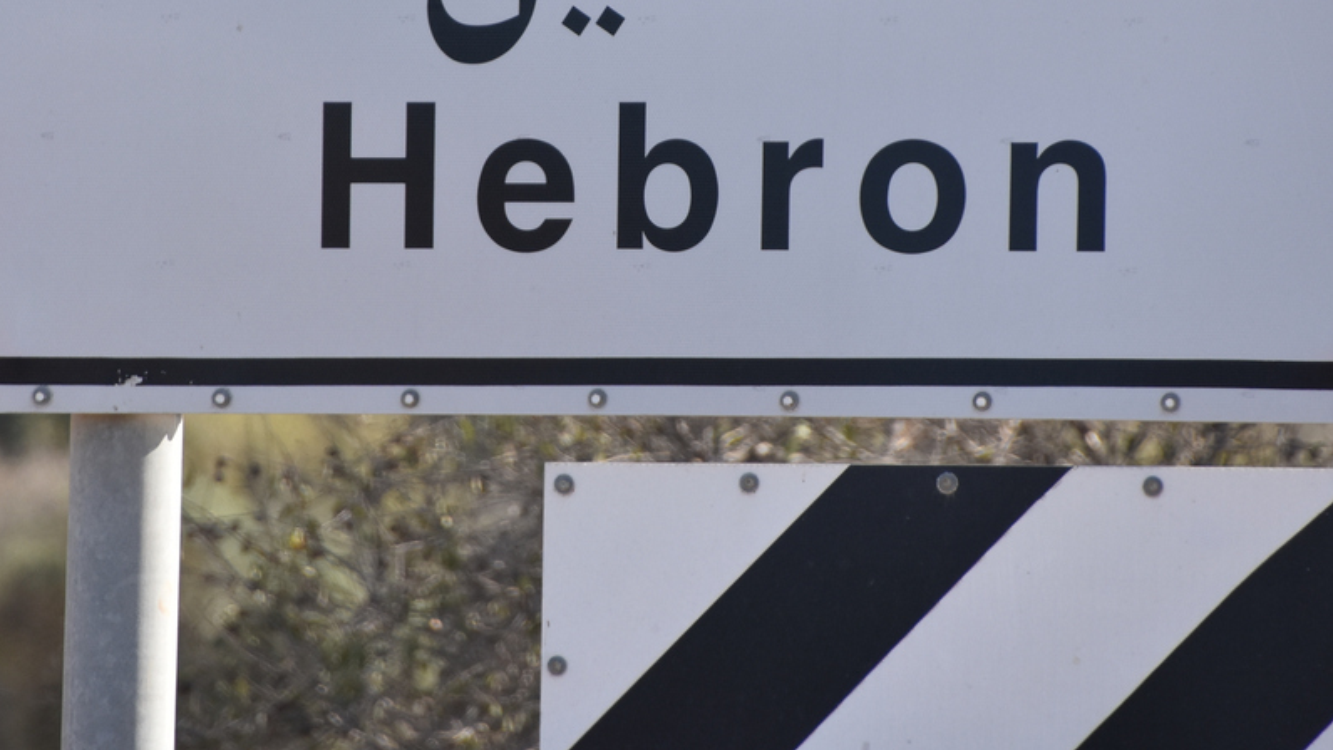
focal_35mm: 594
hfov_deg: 3.6
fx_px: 20998
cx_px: 536
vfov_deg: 2.0
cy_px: 70
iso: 500
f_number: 8
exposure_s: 1/1000
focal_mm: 240
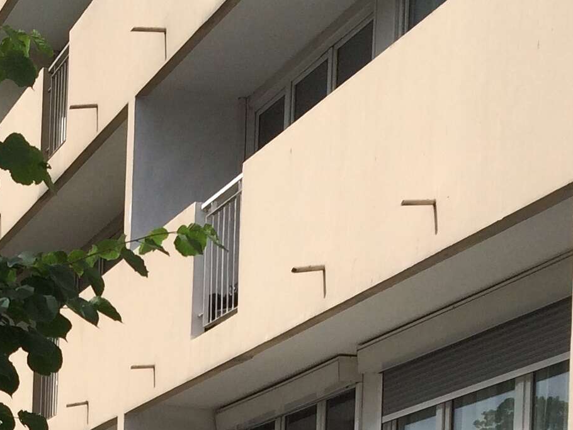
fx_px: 1722
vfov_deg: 13.3
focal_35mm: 104
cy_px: 669
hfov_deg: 18.7
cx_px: 103
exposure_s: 1/3731
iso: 32
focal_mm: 4.15
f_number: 2.2
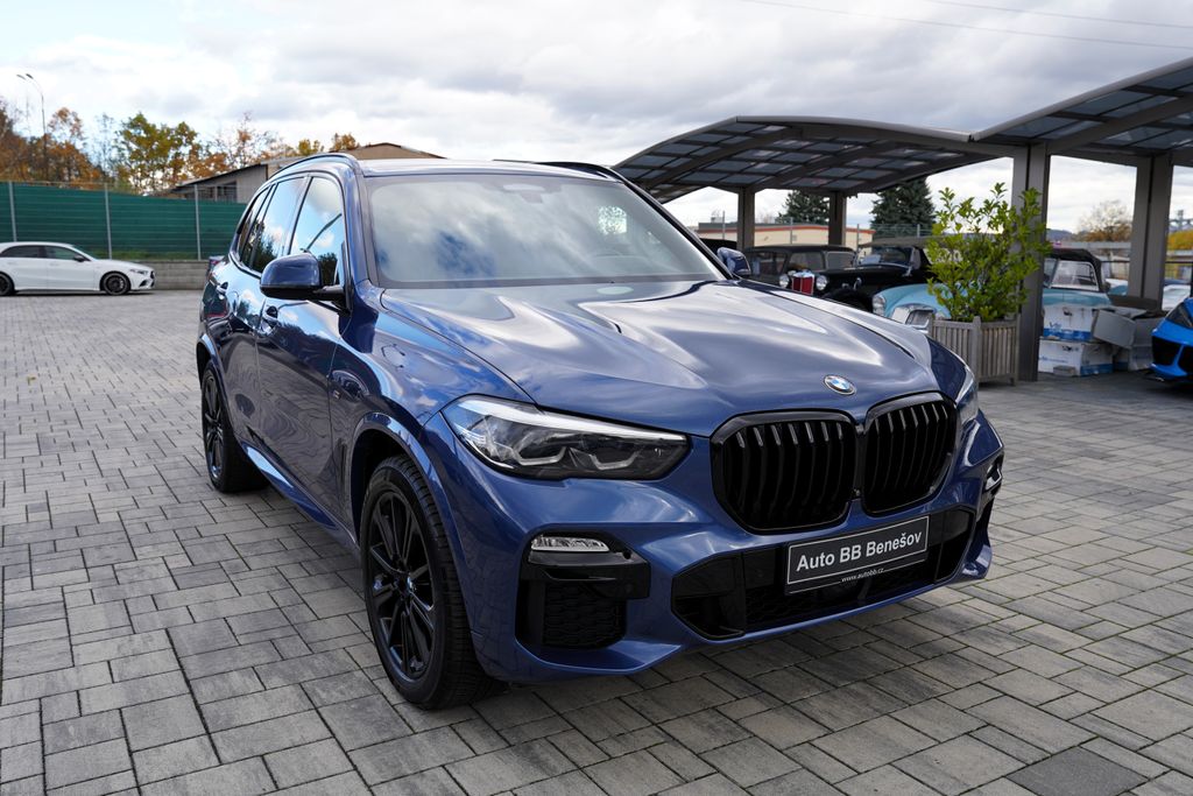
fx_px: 994
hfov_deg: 61.9
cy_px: 398
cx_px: 596
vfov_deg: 43.6
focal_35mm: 30
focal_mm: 30
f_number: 5.6
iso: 100
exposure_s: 1/125
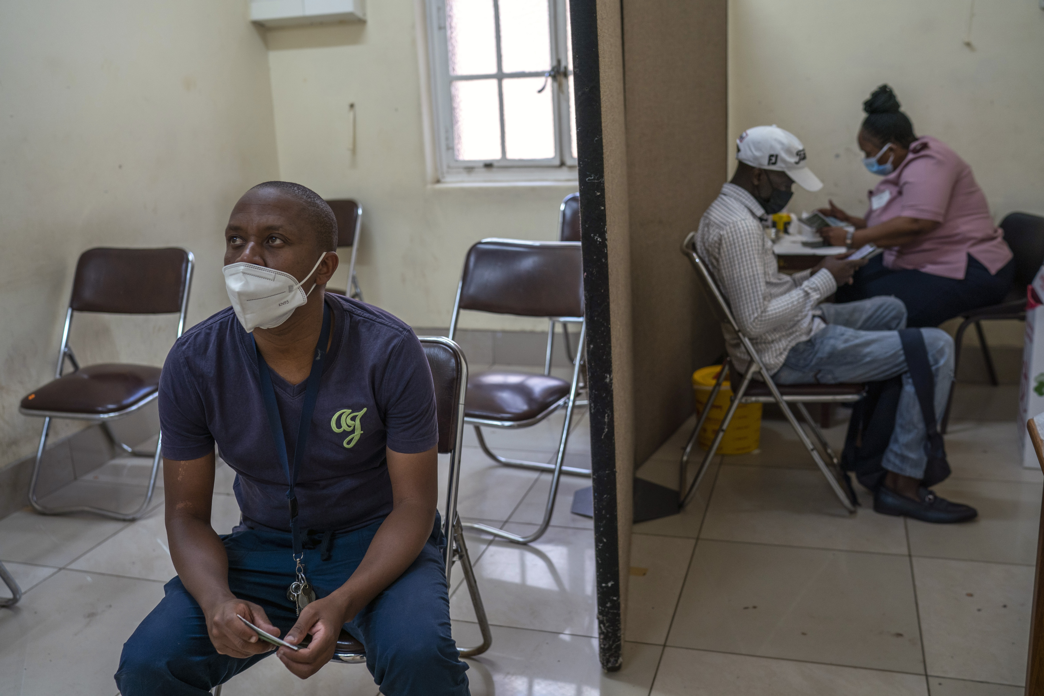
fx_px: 1015
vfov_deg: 37.9
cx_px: 522
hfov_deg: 54.4
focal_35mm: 35
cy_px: 348
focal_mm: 35
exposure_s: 1/125
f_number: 2.8
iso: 640
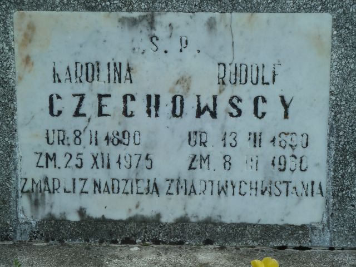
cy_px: 134
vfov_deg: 11.6
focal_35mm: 128
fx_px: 1316
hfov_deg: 15.4
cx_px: 178
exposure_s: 1/160
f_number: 4.4
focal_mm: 21
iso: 80
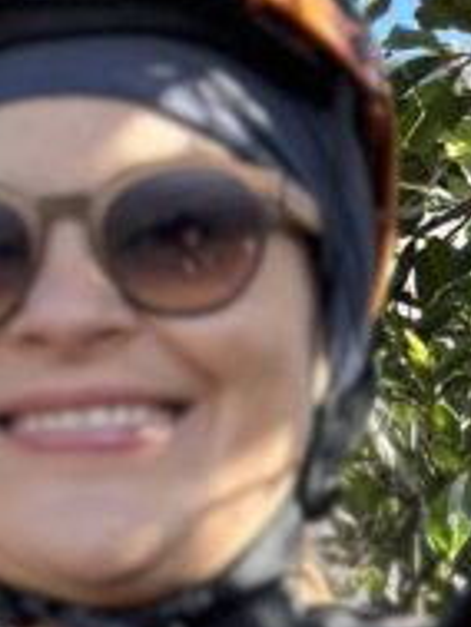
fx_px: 5509
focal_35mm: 304
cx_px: -421
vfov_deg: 6.4
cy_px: 909
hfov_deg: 4.8
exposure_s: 1/2304
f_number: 1.78
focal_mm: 6.86
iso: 100
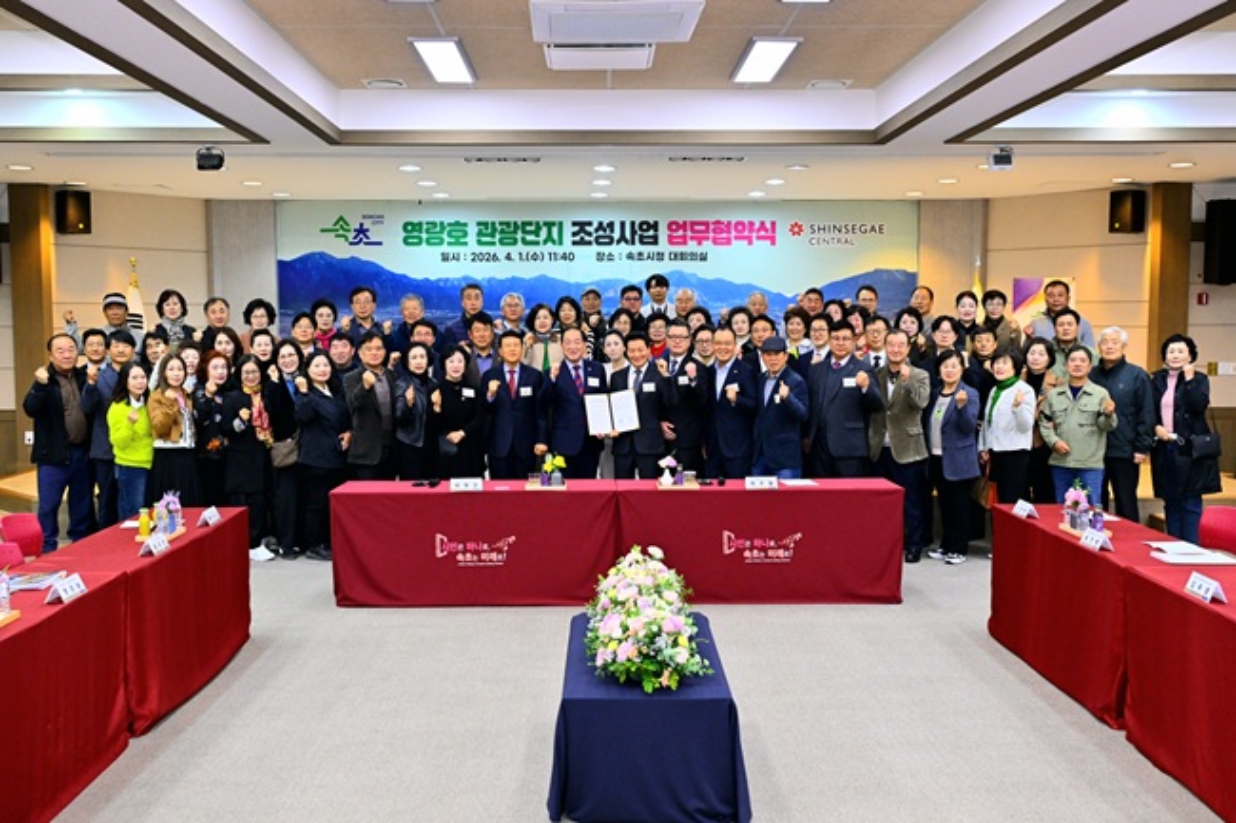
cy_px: 412
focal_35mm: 34
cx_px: 618
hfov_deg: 56.5
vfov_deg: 39.4
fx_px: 1150
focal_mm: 33.5
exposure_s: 1/161
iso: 1250
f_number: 5
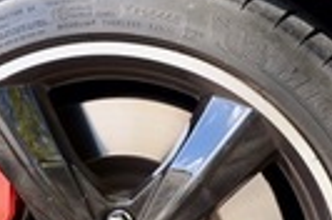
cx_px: 155
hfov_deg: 15.7
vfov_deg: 10.4
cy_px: 179
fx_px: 1201
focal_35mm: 130
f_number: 7.1
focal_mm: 29
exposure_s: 1/200
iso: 800
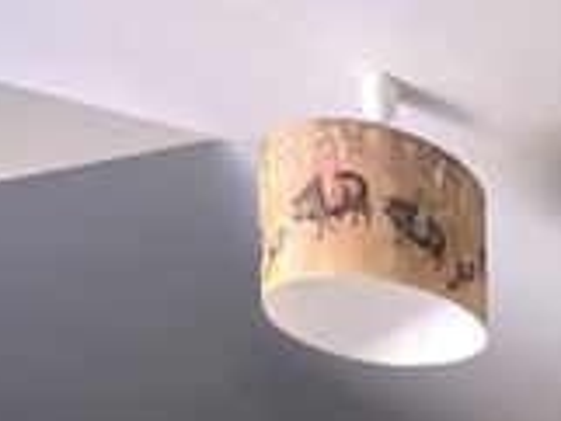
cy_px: 856
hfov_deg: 27.4
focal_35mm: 57
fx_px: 924
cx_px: 754
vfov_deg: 17.6
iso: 320
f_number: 1.9
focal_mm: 2.2
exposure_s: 1/50
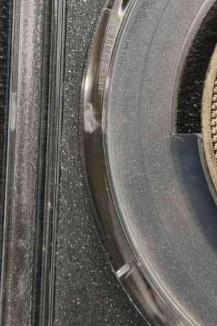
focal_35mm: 219
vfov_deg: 9.3
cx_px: 401
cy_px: -8
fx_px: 1980
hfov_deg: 6.1
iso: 320
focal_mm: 9
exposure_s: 1/102
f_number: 2
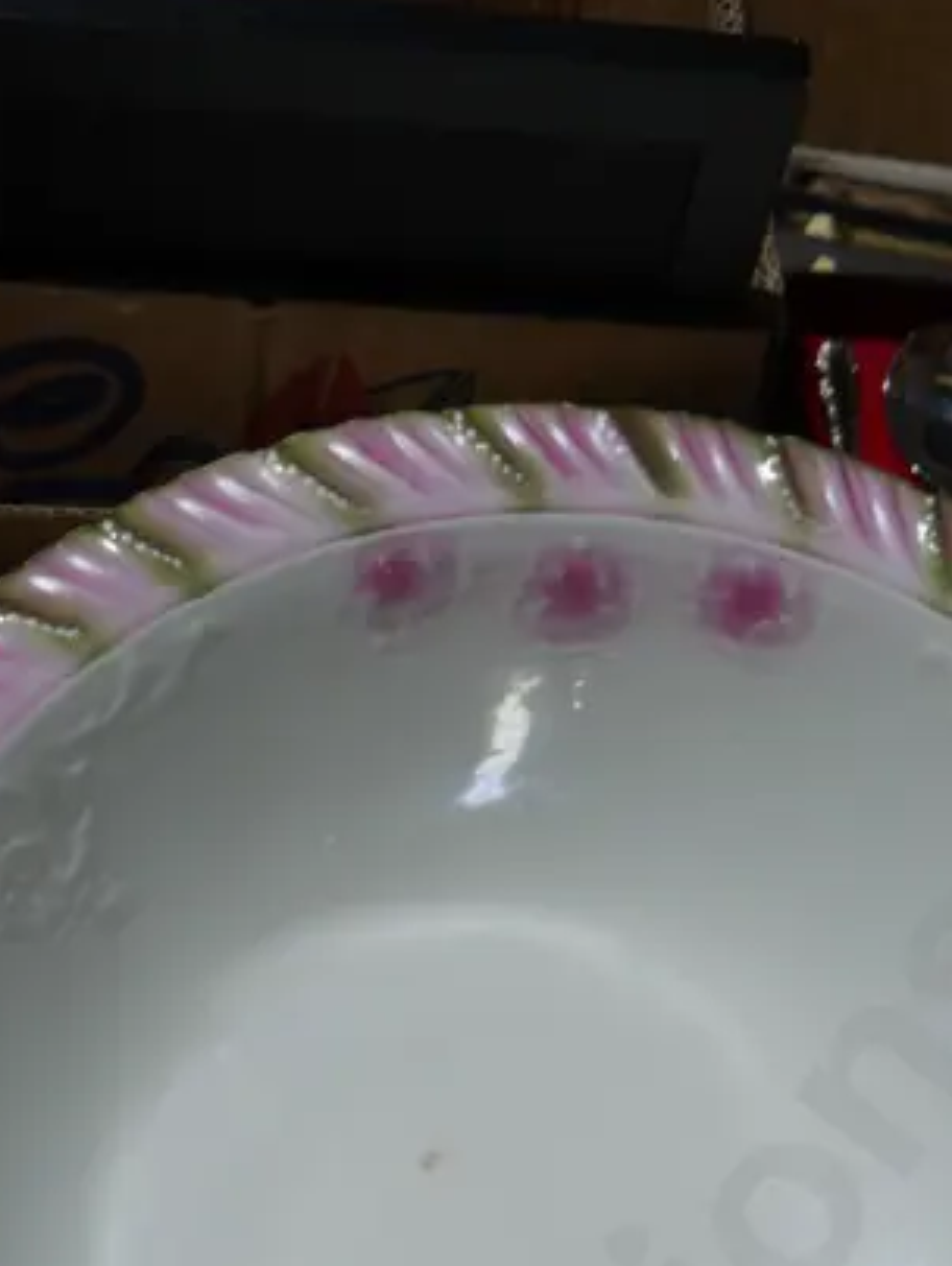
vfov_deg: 23.1
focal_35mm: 76
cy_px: 1589
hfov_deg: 19.4
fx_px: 2781
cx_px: 506
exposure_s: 1/160
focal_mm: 15
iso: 200
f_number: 4.5
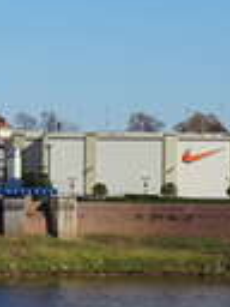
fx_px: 2073
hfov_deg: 6.2
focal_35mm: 234
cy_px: 167
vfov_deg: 8.5
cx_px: -259
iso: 100
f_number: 11
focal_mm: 26
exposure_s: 1/200
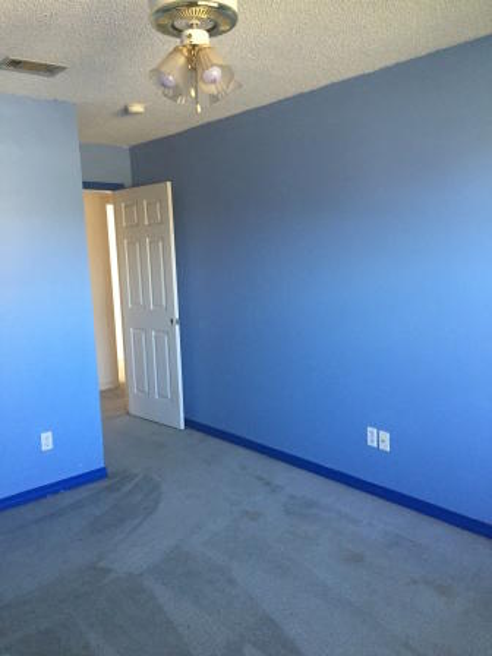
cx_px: 246
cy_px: 328
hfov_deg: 48.2
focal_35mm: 29
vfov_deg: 61.7
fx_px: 550
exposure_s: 1/30
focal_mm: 4.15
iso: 125
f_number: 2.2
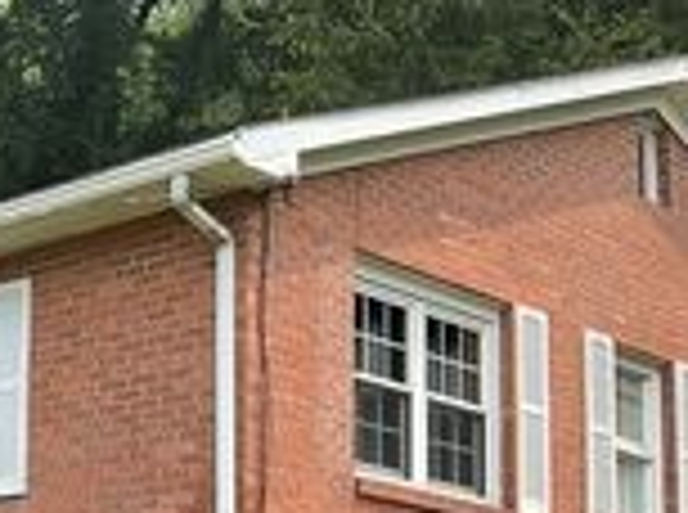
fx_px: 1884
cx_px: -342
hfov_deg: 18.4
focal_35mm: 95
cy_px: 592
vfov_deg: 15.0
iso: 16
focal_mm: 3
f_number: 1.8
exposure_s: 1/804
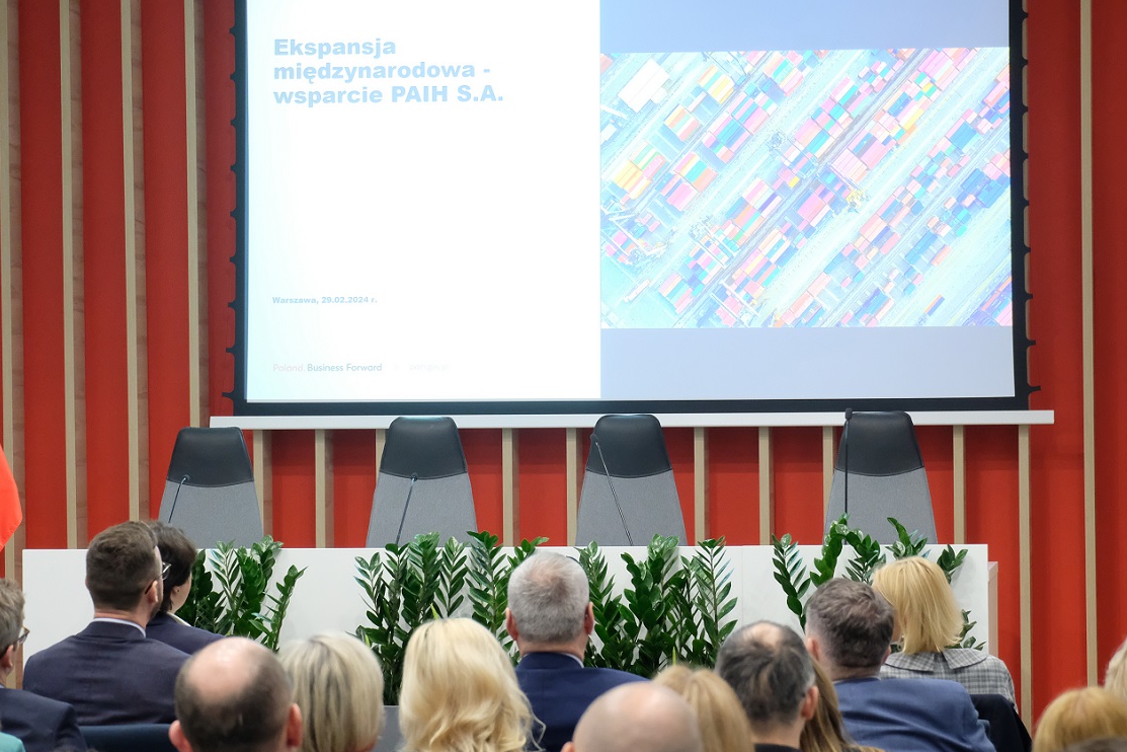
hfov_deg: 21.2
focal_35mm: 96
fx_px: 3005
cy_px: 354
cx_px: 589
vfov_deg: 14.3
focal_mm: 59.6
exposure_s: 1/30
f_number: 4.7
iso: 3200
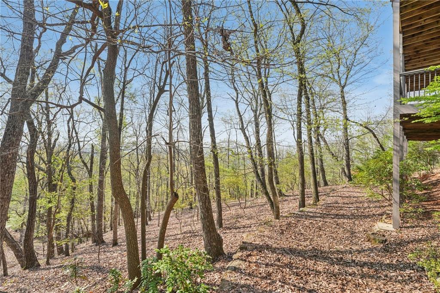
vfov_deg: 78.7
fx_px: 178
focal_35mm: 15
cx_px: 220
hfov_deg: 102.0
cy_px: 146
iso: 100
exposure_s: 1/100
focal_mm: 14.6
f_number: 8
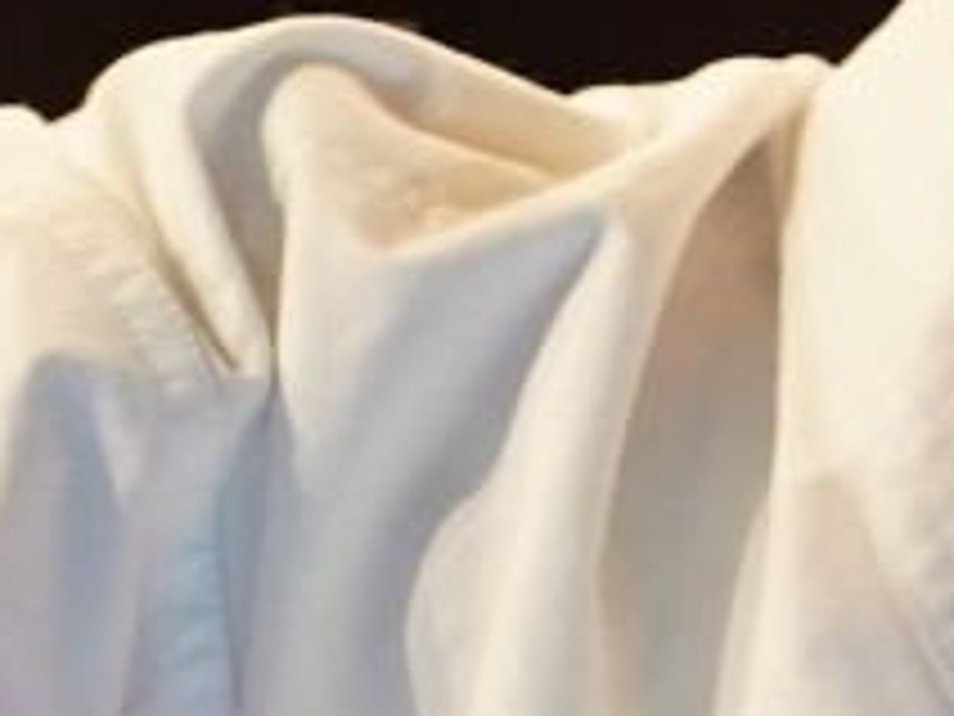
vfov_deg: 1.2
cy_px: 671
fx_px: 34036
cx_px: 356
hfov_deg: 1.6
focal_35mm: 1235
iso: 3200
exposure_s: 1/250
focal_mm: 151
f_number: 2.8
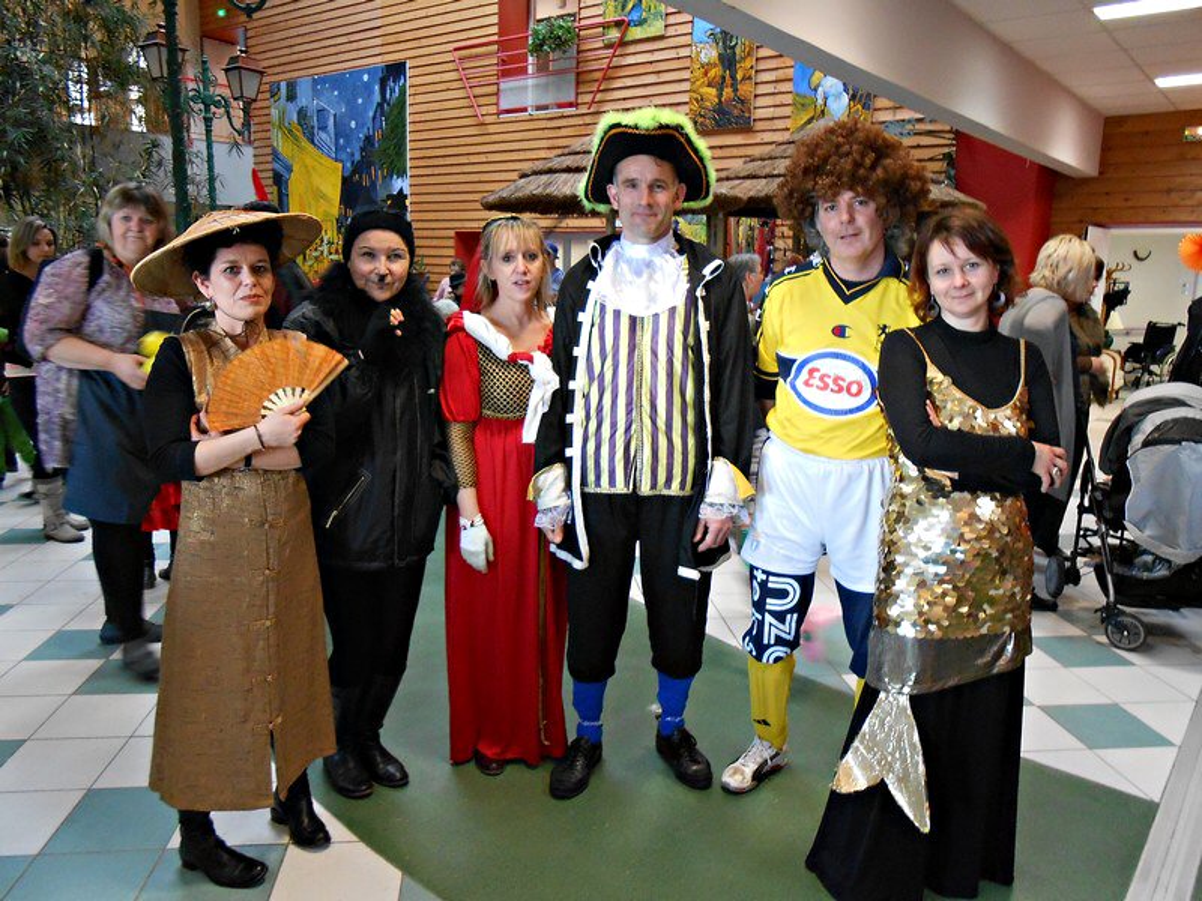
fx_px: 903
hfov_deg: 67.3
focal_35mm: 26
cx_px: 601
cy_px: 450
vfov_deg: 53.1
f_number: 3.5
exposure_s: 1/13
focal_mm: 4.6
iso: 400
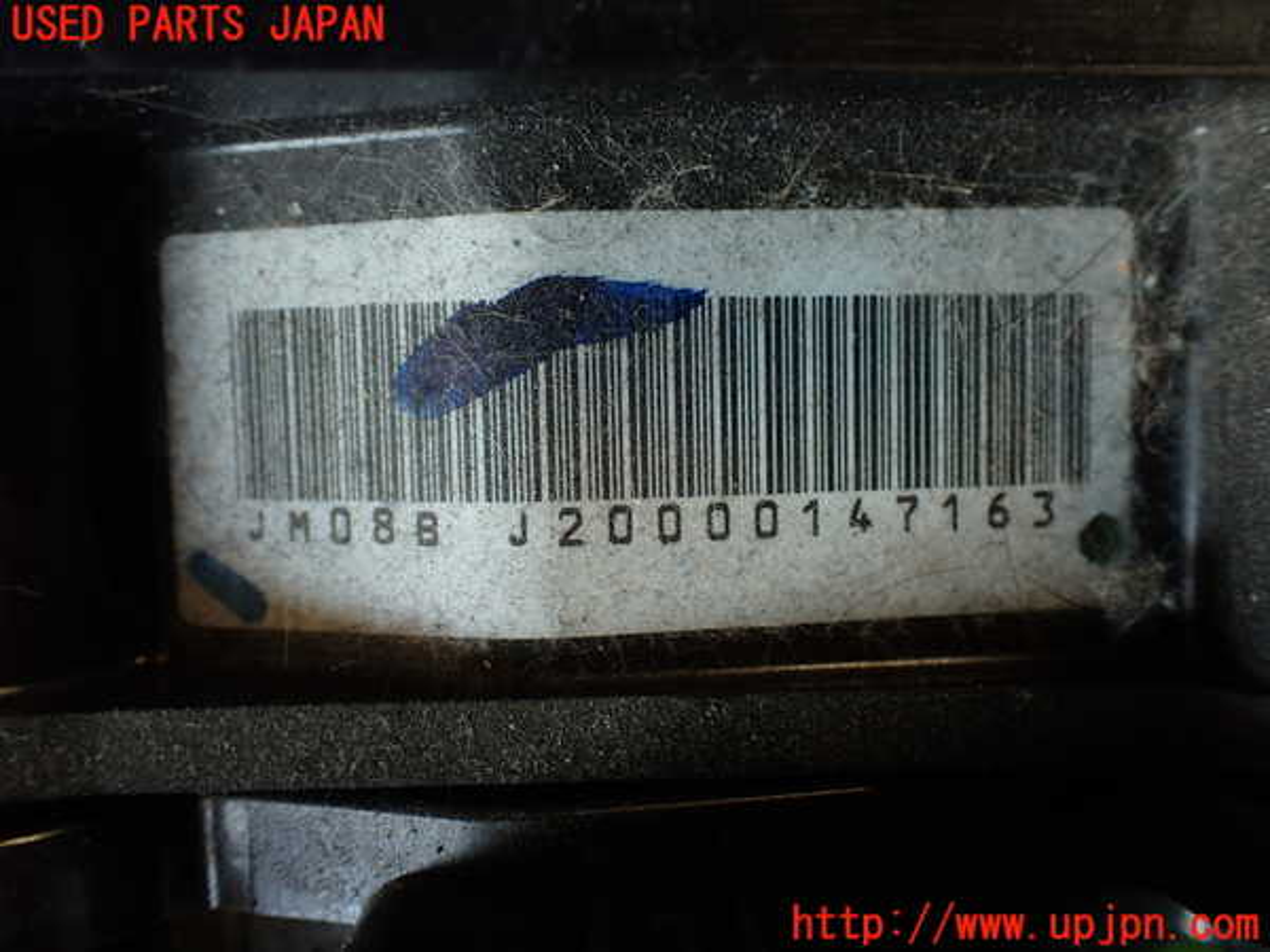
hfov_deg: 56.8
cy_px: 476
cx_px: 635
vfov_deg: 44.2
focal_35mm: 32
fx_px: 1174
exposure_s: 1/60
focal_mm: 5.79
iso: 200
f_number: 2.4
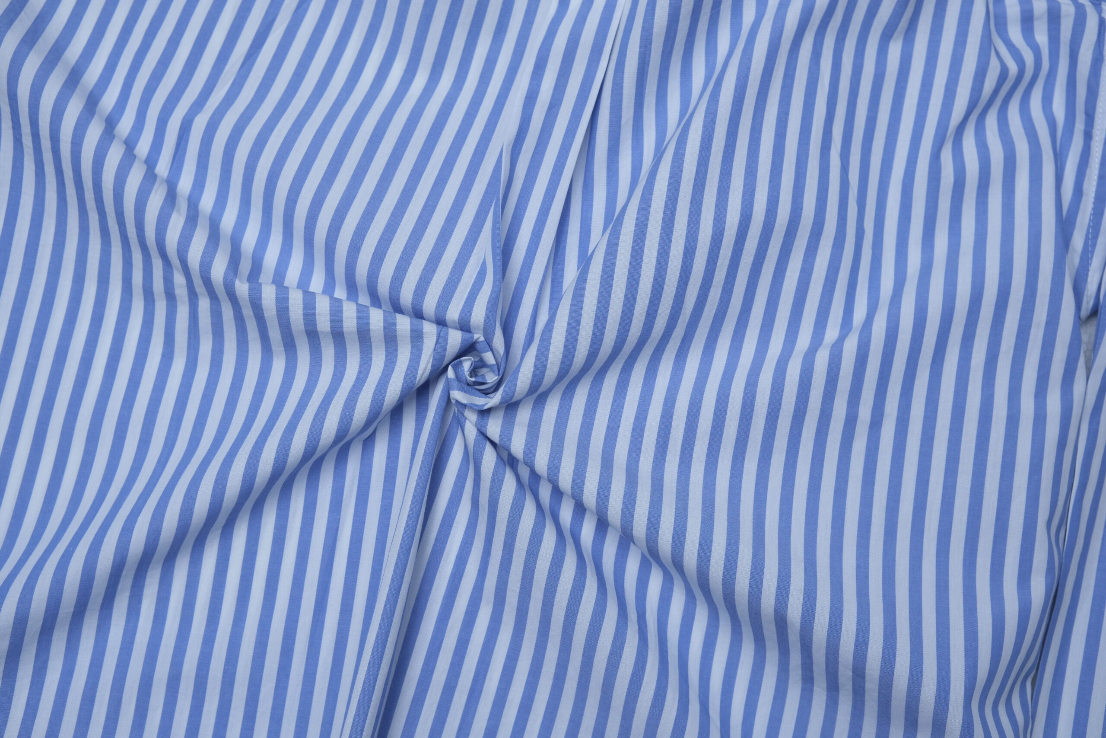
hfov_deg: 39.6
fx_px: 1536
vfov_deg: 27.0
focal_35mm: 50
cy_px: 369
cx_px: 553
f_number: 4.5
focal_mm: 33
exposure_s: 1/200
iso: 400
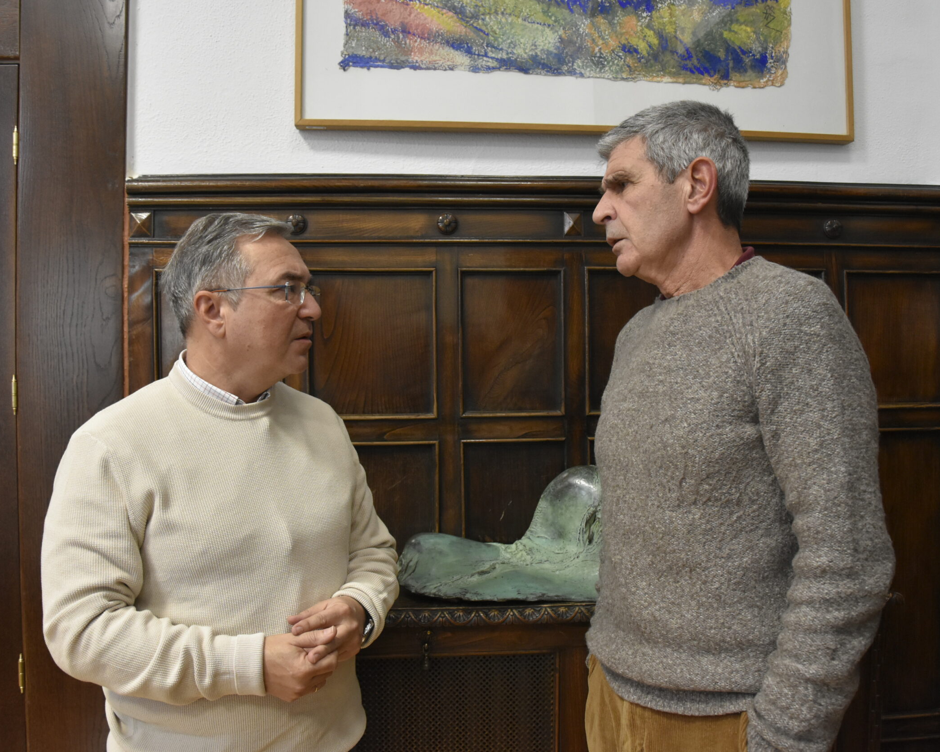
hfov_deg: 57.1
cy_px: 375
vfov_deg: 47.1
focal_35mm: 31
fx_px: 862
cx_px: 500
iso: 2200
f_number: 4
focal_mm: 18
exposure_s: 1/60
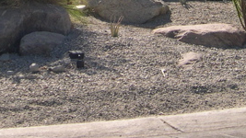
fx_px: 809
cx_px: 41
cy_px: -100
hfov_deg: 17.1
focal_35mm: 124
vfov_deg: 9.4
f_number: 7.6
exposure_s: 1/194
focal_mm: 8
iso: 100
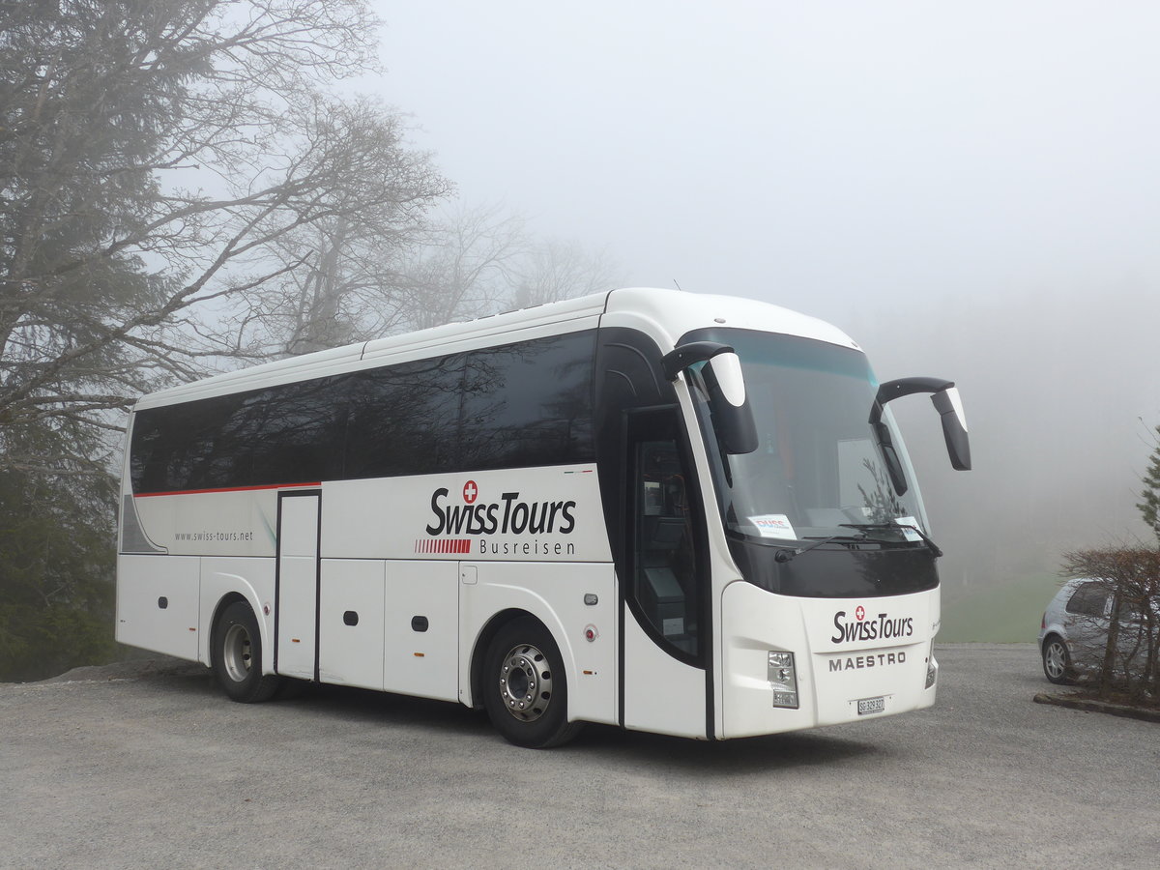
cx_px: 580
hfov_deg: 47.9
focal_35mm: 39
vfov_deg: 36.8
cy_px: 435
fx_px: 1307
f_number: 2.8
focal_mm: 8
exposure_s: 1/1300
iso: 80
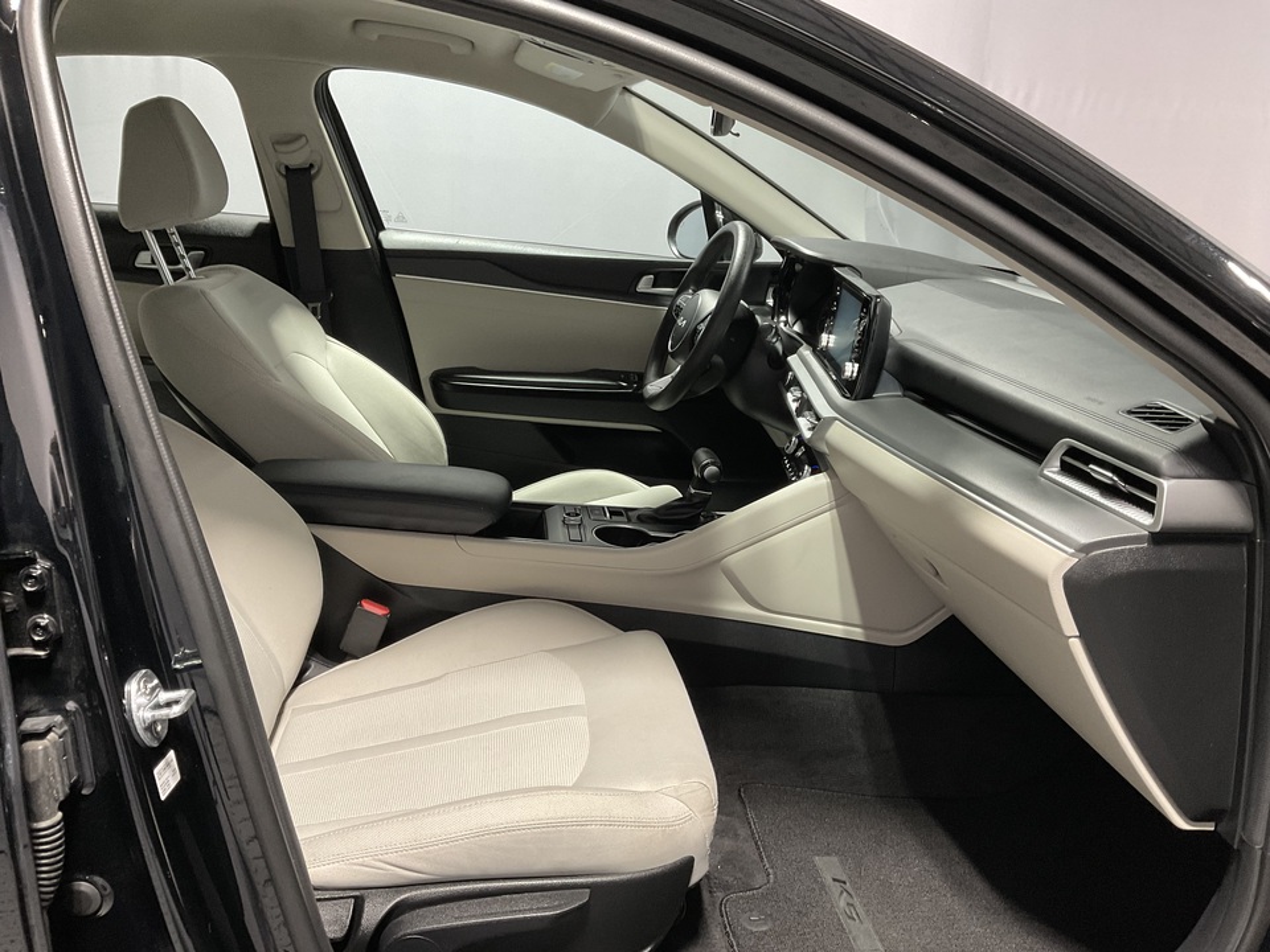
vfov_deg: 48.2
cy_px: 476
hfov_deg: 61.7
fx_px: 1064
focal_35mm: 29
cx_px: 635
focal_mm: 3
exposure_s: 1/60
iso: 80
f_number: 1.8
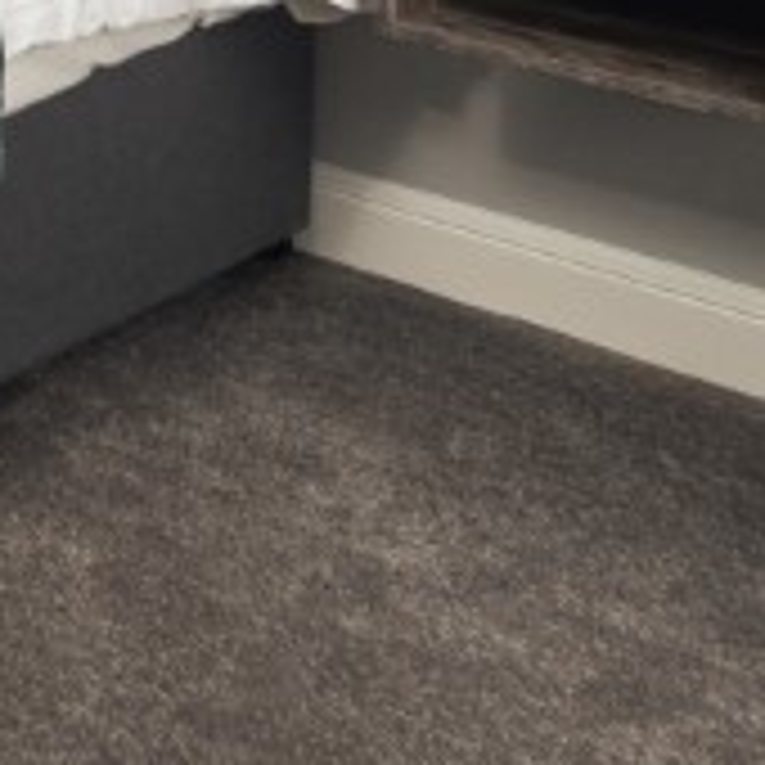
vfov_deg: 14.2
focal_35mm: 108
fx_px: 2700
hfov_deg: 13.2
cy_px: -632
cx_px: -900
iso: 640
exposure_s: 1/15
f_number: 2.8
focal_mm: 20
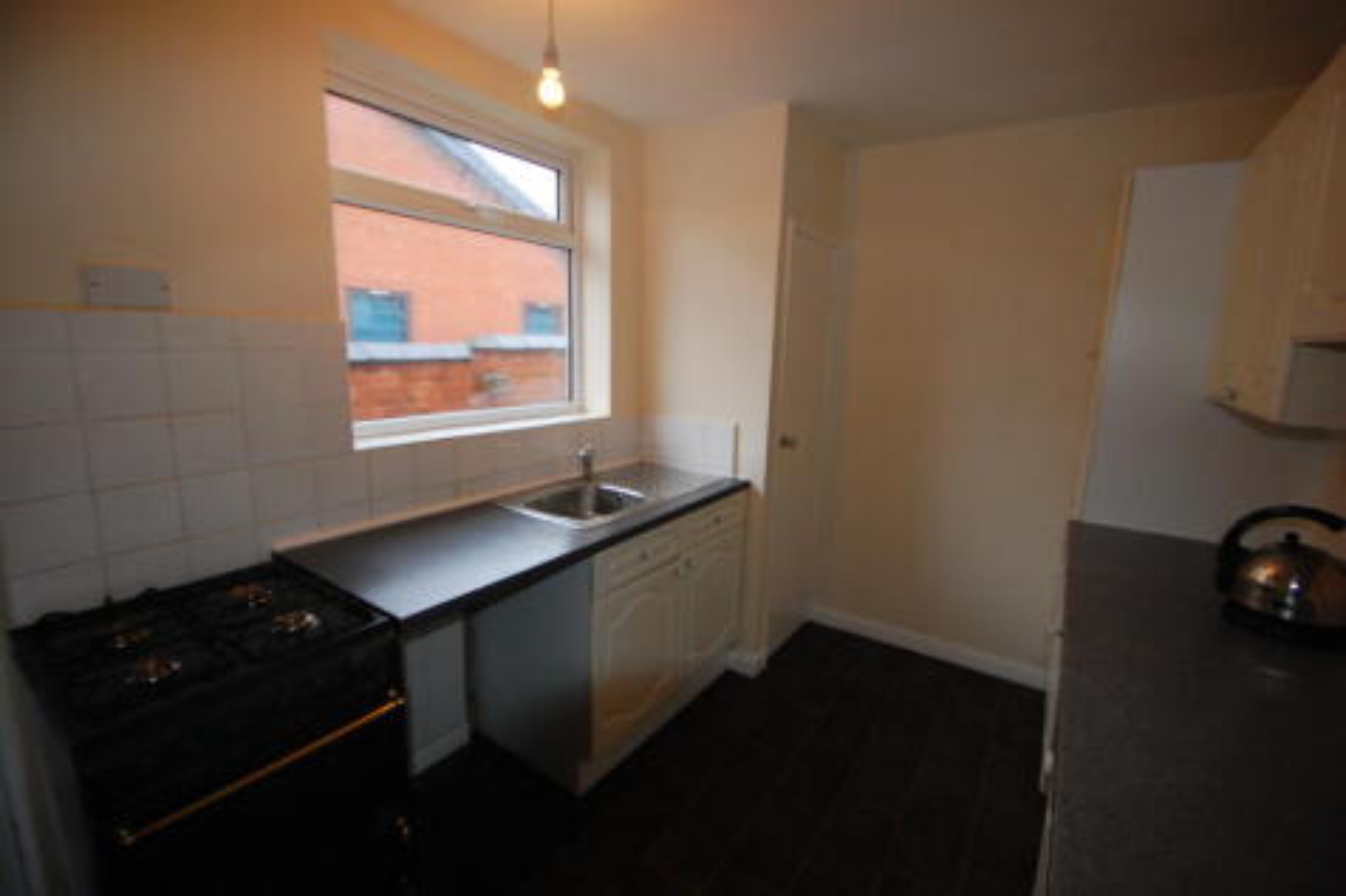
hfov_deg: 100.4
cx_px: 673
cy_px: 448
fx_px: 561
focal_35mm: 15
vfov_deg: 77.3
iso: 800
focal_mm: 10
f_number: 3.5
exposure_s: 1/60
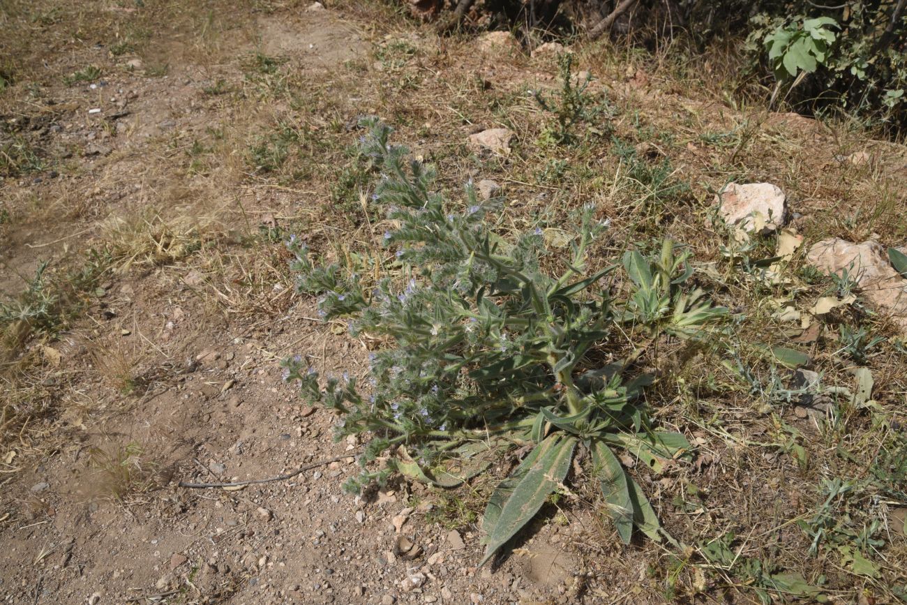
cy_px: 302
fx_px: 806
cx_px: 454
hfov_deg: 58.7
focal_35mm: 32
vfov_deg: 41.1
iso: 200
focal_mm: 32
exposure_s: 1/200
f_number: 16
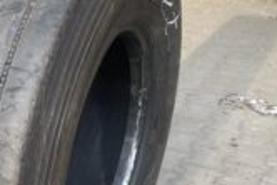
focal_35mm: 70
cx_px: -15
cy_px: 158
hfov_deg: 26.8
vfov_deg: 19.2
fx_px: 539
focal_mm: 4.25
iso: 32
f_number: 1.8
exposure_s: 1/127
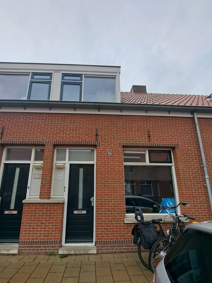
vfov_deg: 97.7
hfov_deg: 81.5
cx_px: 95
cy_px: 158
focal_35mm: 15
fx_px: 122
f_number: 2.2
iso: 50
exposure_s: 1/497
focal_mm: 1.74
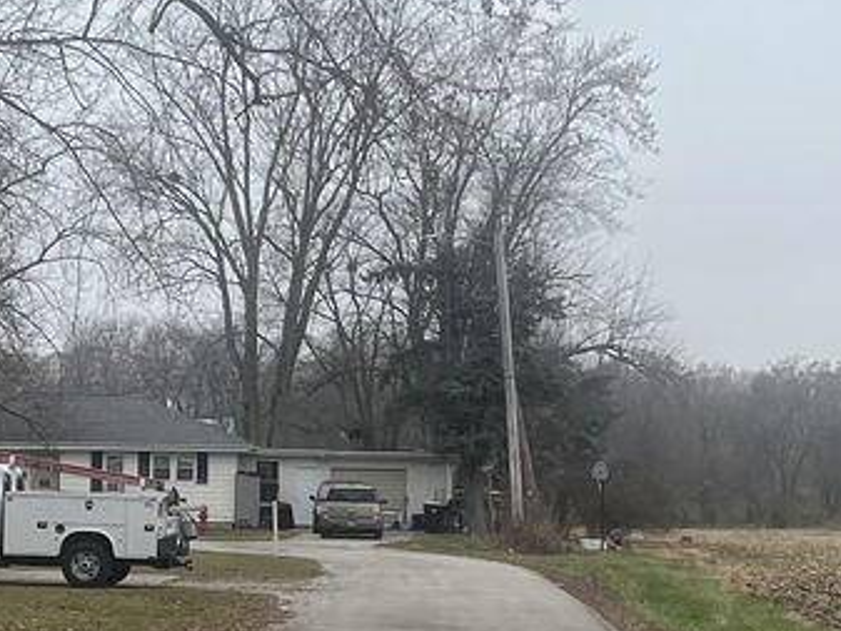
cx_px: 584
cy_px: 474
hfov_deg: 17.7
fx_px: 2698
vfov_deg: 13.3
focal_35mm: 111
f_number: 1.5
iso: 50
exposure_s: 1/1183
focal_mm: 5.7
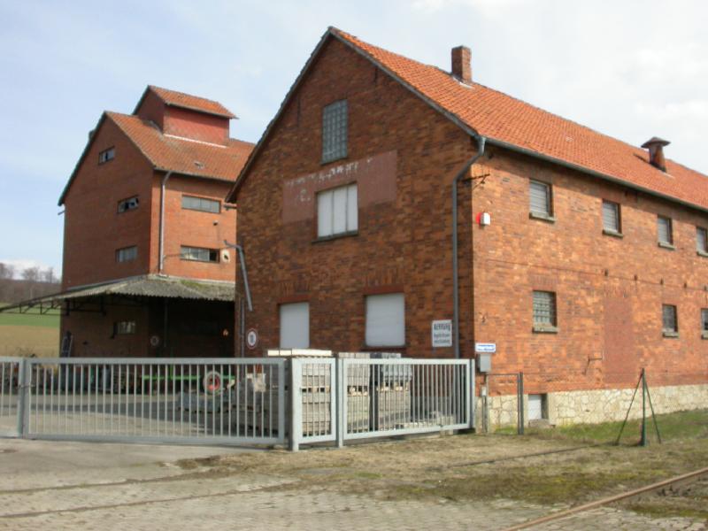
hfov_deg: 49.0
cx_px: 354
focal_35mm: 38
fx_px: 777
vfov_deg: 37.7
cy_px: 266
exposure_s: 1/439
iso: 100
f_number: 5.3
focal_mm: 7.85
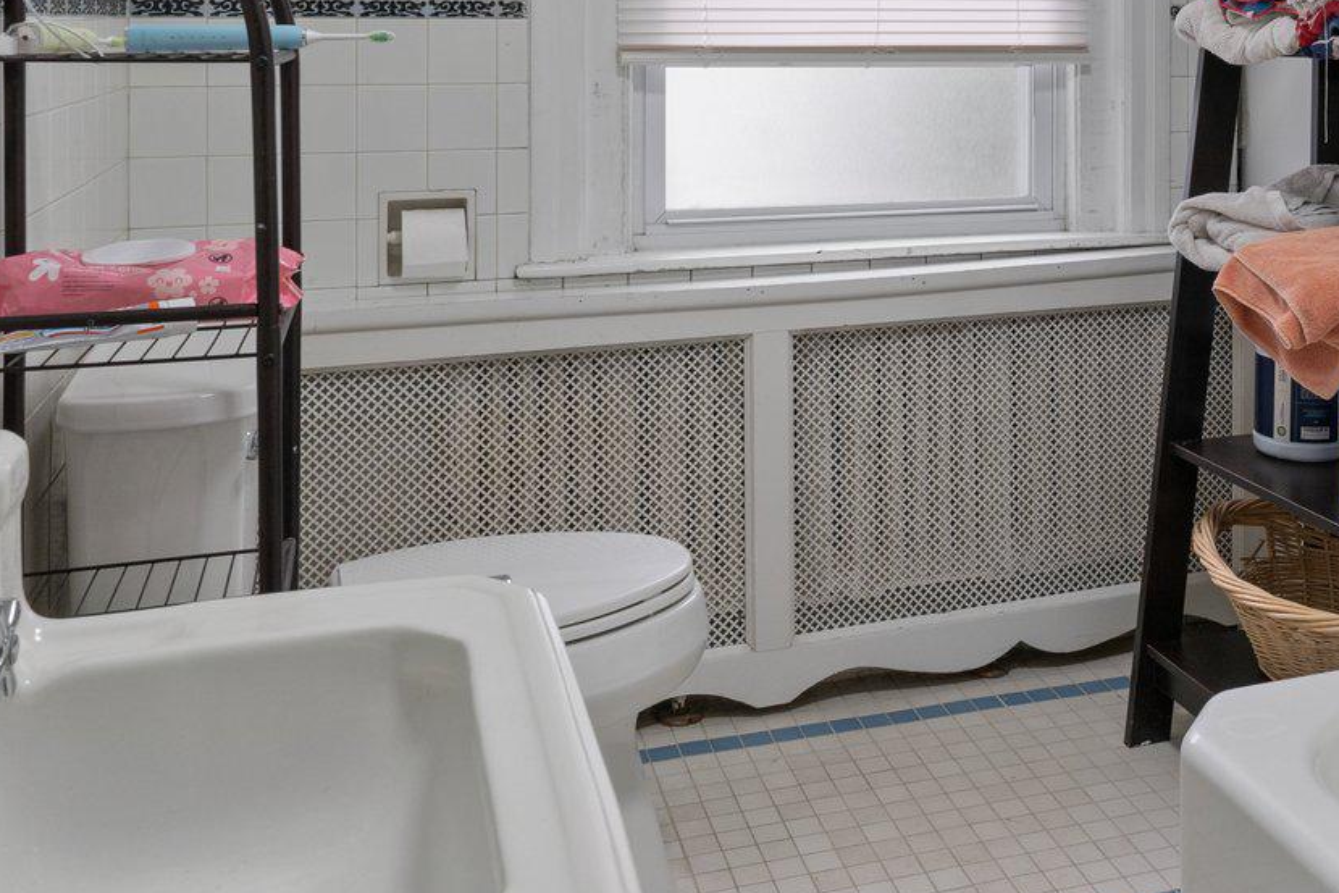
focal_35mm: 42
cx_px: 964
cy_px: 48
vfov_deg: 30.2
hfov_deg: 45.2
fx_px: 1562
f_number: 8
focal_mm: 17
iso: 500
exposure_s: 1/15
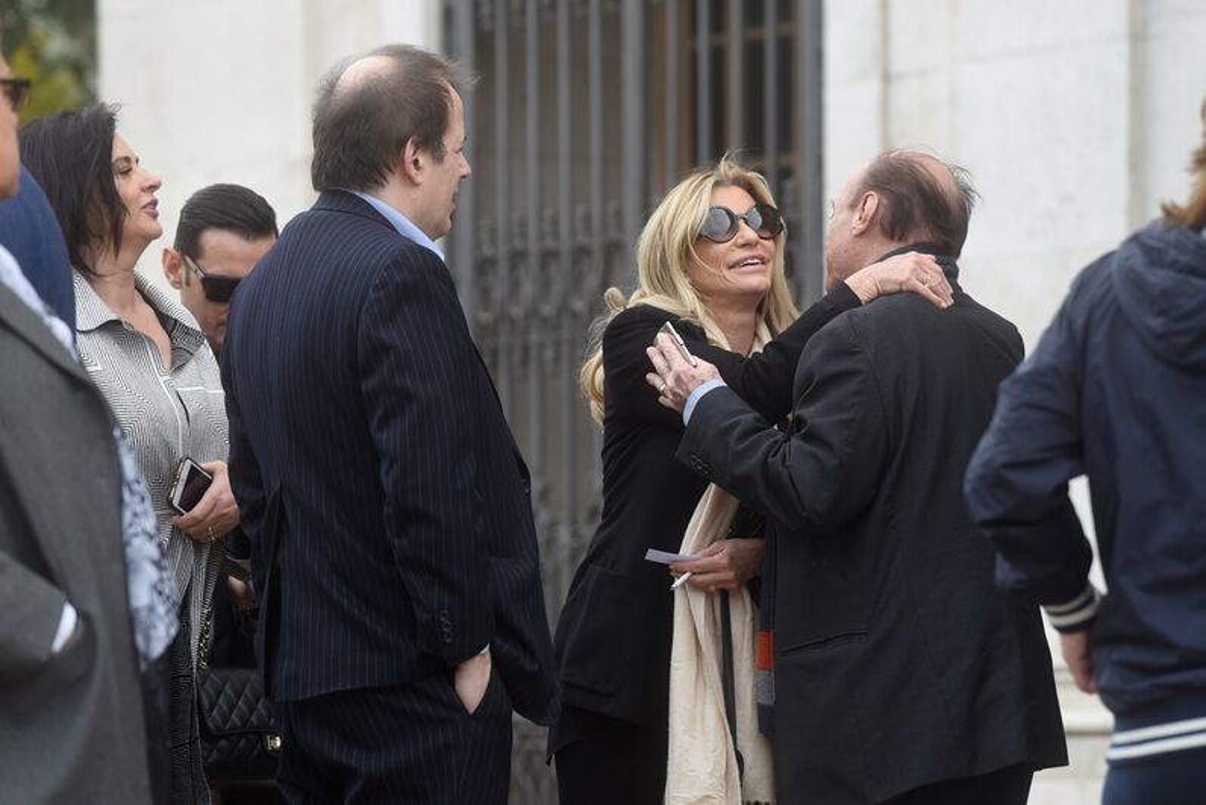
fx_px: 6198
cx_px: 603
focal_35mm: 185
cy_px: 402
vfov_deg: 7.4
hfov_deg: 11.1
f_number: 5.6
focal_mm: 185
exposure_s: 1/1000
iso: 800
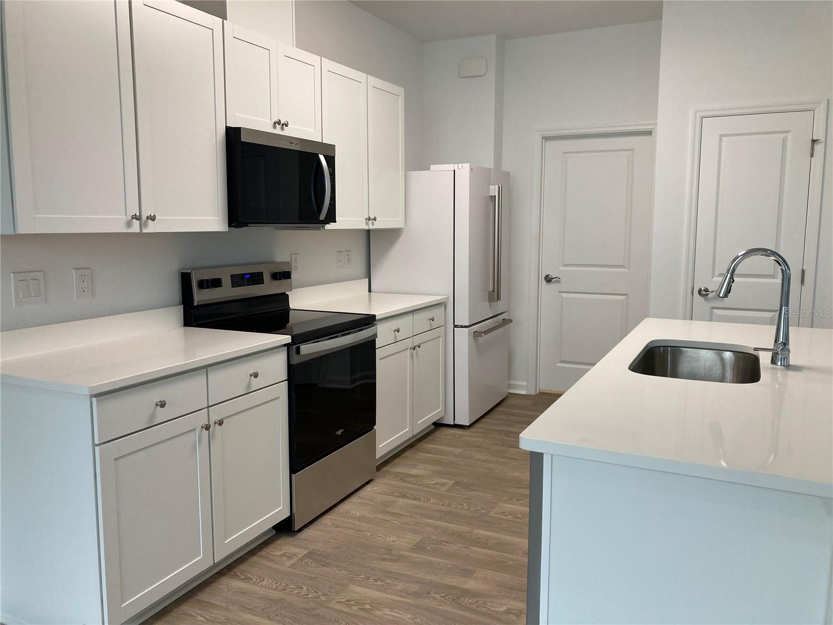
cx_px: 416
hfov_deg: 63.4
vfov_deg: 49.7
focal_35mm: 28
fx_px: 674
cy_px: 312
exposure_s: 1/120
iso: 80
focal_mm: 3.99
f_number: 1.8
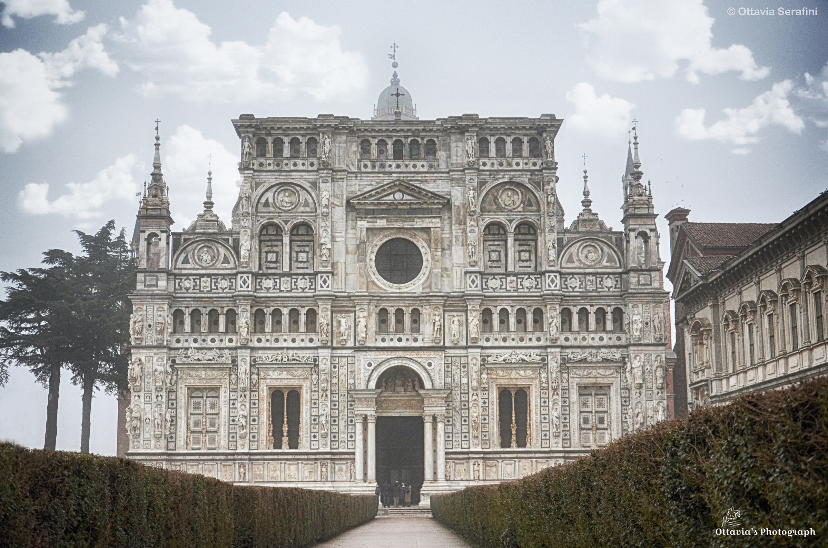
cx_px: 414
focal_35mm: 51
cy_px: 274
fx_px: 1170
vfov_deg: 26.3
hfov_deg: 39.0
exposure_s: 1/60
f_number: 4.2
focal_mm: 34
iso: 640
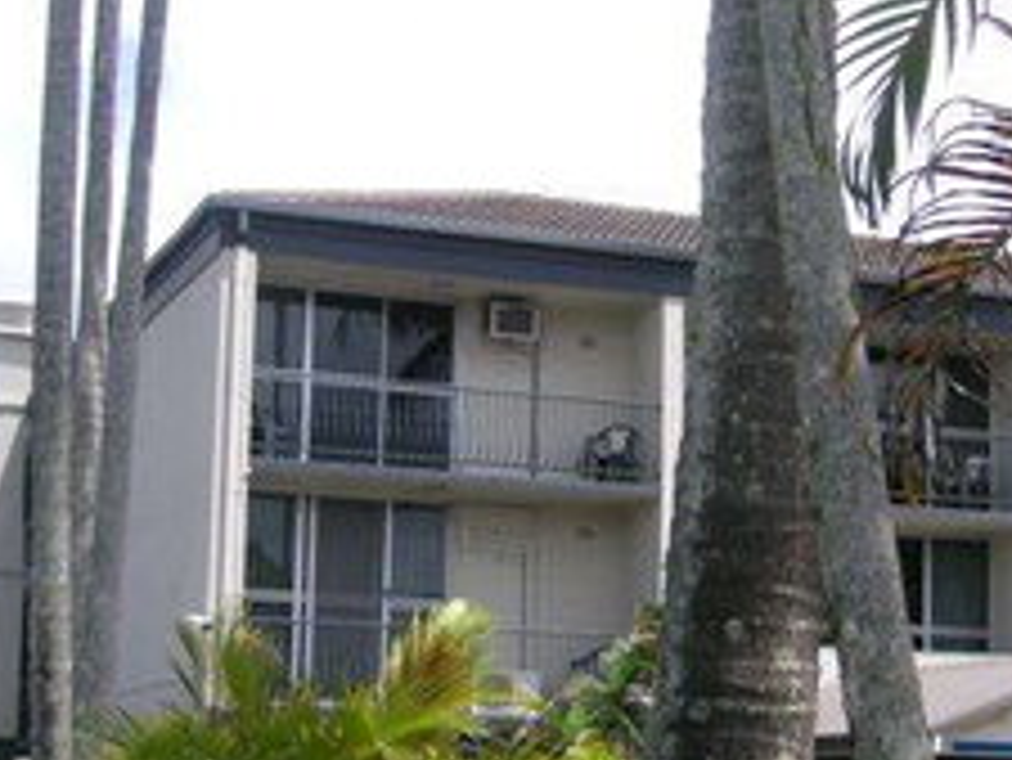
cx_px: 562
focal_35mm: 79
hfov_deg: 24.7
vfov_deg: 18.6
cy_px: 508
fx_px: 2311
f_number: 6.7
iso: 50
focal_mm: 6.1
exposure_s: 1/180
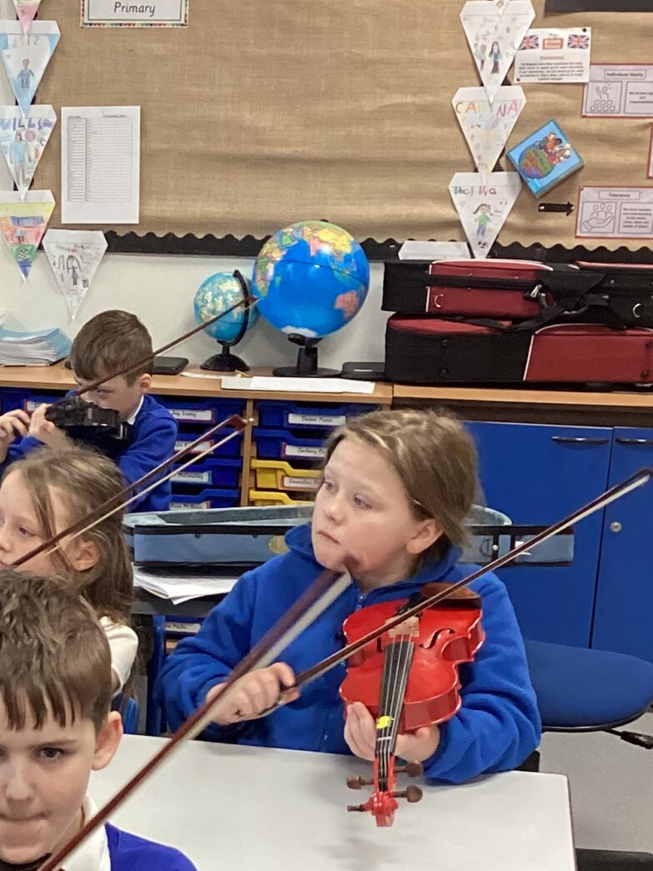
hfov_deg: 18.9
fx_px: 1912
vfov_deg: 25.4
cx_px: 13
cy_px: 638
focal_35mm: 76
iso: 250
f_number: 2.4
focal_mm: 3.3
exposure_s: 1/60
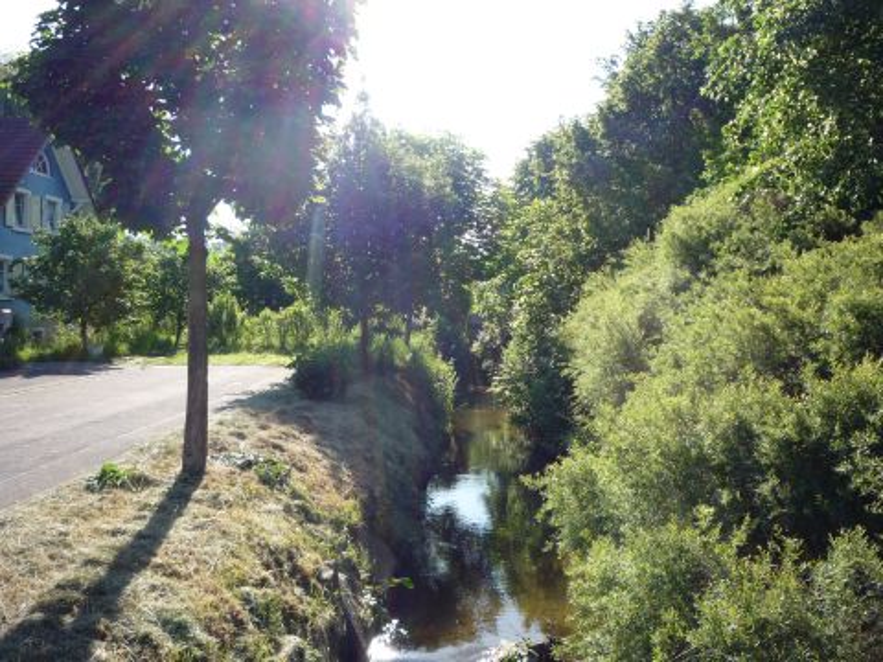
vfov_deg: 44.2
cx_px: 442
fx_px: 816
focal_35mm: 32
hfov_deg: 56.8
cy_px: 331
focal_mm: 5.2
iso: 100
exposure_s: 1/250
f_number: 4
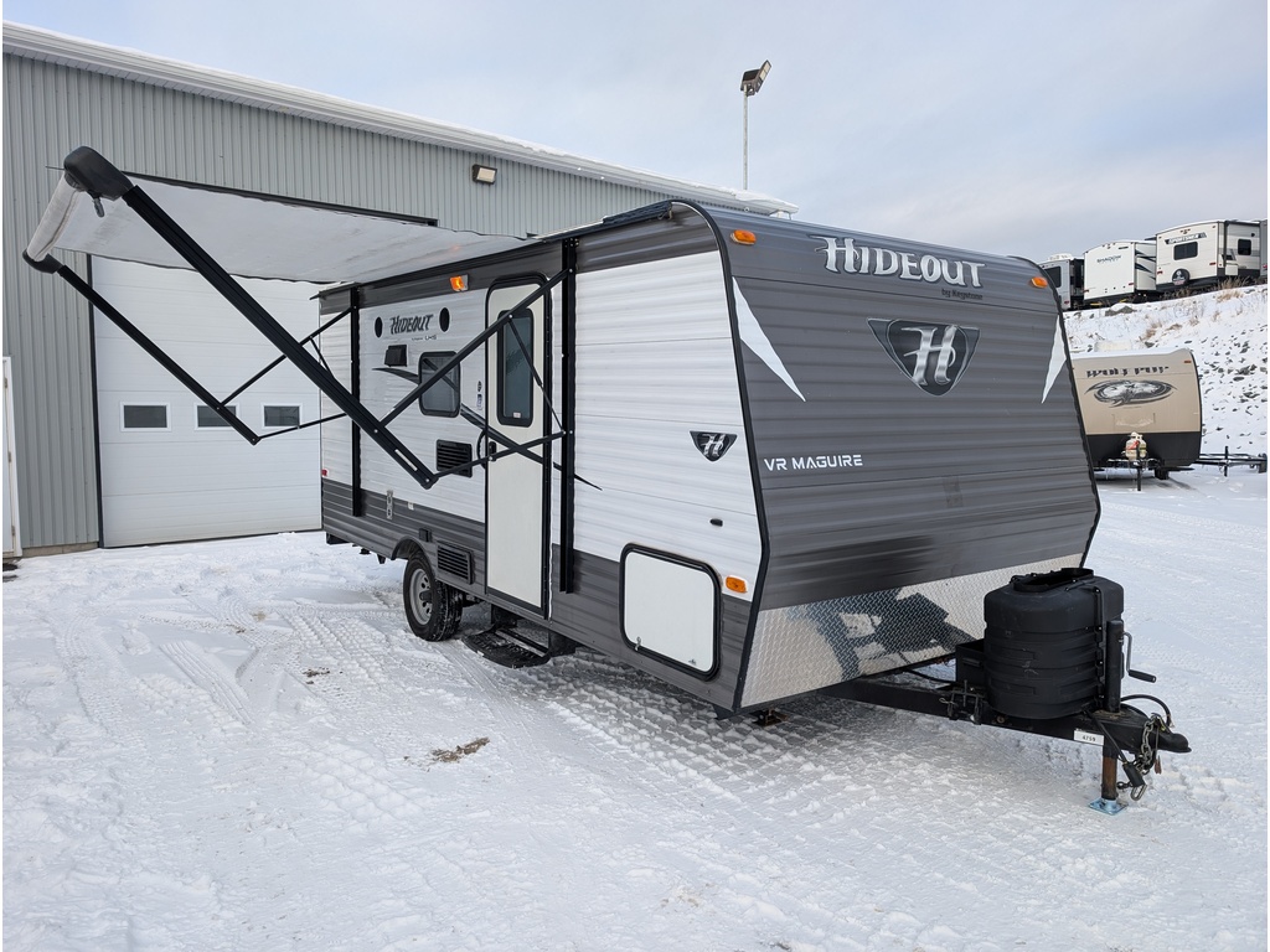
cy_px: 476
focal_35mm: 24
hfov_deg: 71.6
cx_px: 635
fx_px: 881
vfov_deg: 56.8
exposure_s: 1/437
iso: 26
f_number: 1.68
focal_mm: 6.9
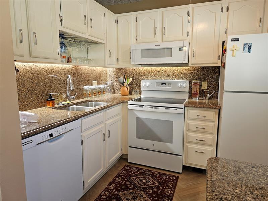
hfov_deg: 73.9
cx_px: 134
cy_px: 100
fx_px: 178
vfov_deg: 58.9
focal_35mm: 23
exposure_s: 1/120
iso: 125
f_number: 1.8
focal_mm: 5.4
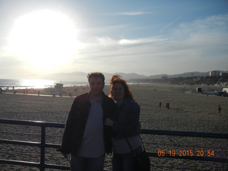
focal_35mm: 30
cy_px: 86
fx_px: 198
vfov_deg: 46.8
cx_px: 114
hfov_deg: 60.0
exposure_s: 1/868
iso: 160
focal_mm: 5.4
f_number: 7
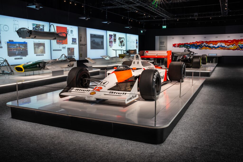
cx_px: 122
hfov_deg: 57.5
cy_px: 81
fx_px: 221
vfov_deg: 40.2
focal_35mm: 33
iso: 100
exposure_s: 1.6
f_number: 16
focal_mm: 32.8
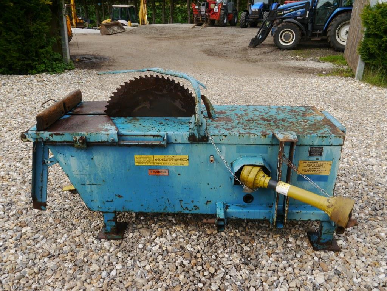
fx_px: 335
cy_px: 146
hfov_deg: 60.0
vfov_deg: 46.8
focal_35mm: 30
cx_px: 194
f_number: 5.6
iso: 160
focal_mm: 15
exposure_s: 1/320
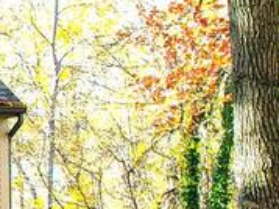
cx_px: -672
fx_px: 1369
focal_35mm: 170
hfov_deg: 8.6
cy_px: 268
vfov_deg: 8.6
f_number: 2.8
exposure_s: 1/80
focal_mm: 8.38
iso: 100
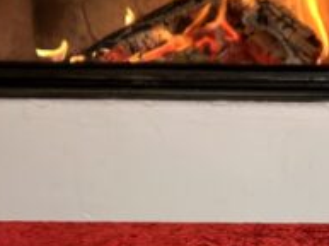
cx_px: 295
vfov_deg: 26.1
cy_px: 220
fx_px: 512
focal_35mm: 54
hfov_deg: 33.7
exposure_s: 1/50
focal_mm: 5.7
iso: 100
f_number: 1.5
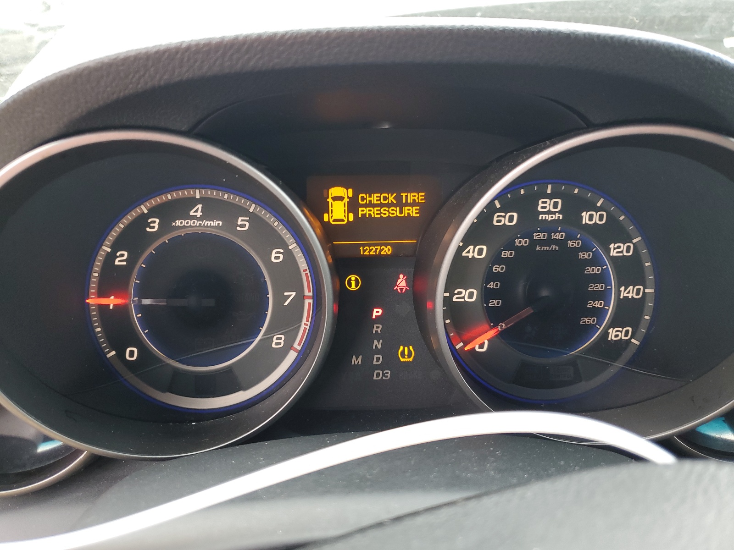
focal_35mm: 26
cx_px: 367
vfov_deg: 53.1
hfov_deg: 67.3
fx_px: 551
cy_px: 275
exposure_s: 1/60.2
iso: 67
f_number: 1.5
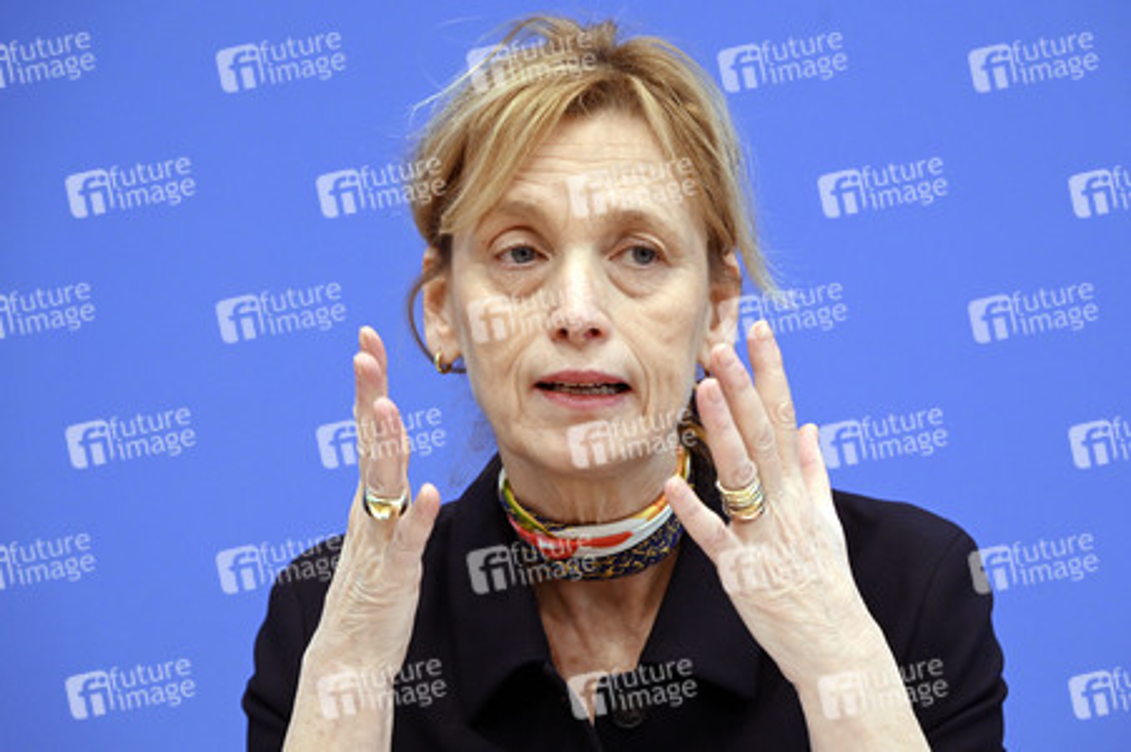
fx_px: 4395
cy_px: 376
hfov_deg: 14.7
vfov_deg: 9.8
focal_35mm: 140
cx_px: 566
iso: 3200
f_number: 6.3
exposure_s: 1/320
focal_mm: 140
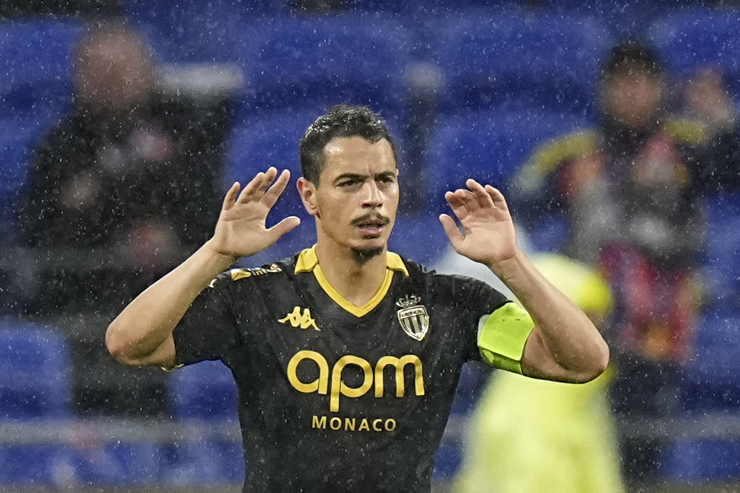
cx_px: 370
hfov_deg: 5.2
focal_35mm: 400
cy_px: 246
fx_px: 8222
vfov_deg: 3.4
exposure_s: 1/1600
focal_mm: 400
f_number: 2.8
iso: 2500
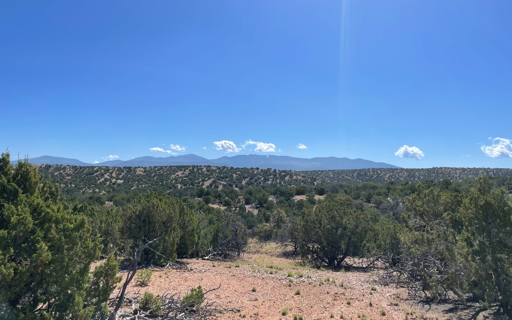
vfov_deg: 44.5
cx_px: 259
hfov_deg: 66.5
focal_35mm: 28
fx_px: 391
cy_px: 144
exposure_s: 1/5814
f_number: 1.6
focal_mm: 4.2
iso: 32
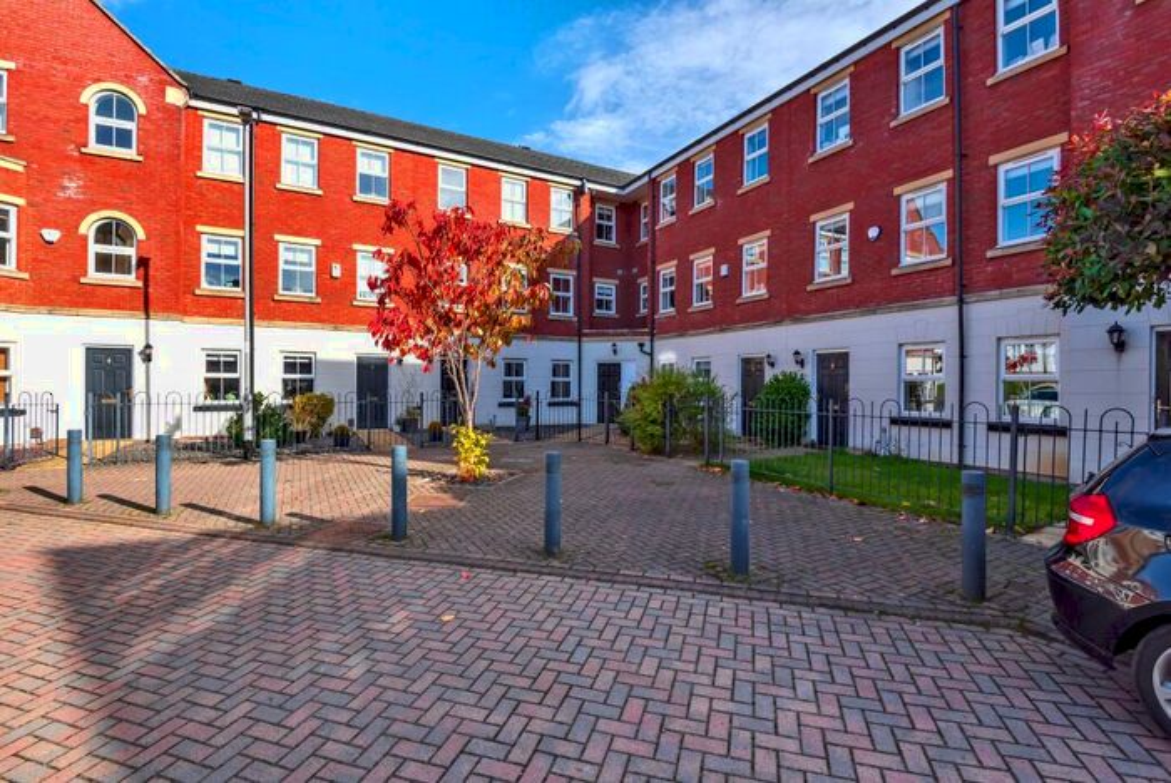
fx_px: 553
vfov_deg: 70.5
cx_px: 586
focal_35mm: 17
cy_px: 392
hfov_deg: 93.2
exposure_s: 1/400
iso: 250
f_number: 8
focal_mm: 17
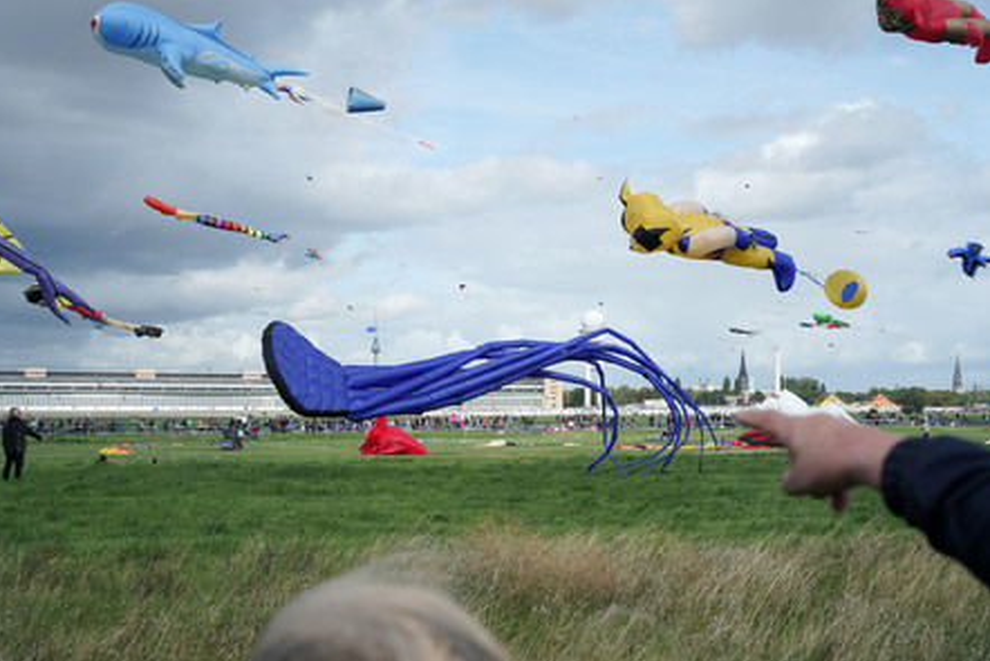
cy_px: 334
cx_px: 487
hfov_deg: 36.2
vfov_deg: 24.6
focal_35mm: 55
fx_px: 1513
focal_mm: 54
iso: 640
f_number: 8
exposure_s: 1/500
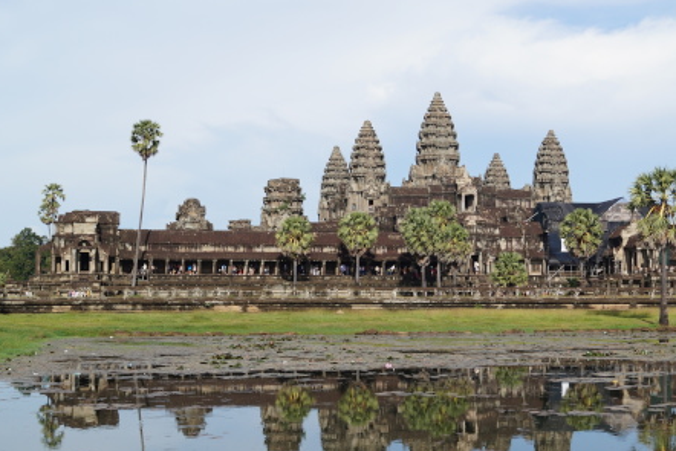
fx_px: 1071
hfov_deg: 34.8
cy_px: 275
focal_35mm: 57
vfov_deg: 23.7
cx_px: 439
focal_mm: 28
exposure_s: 1/200
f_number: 11
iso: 100
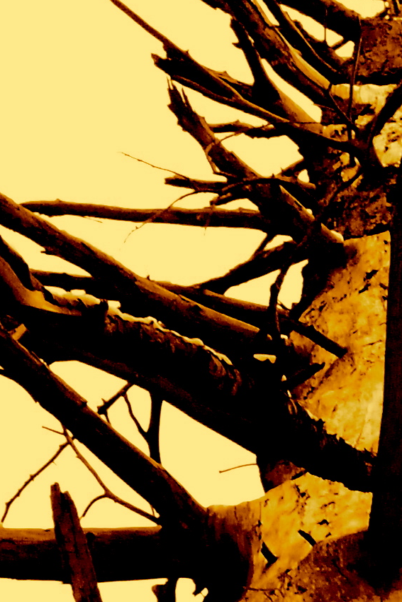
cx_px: 348
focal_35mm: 233
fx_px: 3895
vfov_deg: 8.7
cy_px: 685
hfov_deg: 5.9
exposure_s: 1/200
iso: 1600
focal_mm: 34
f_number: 13
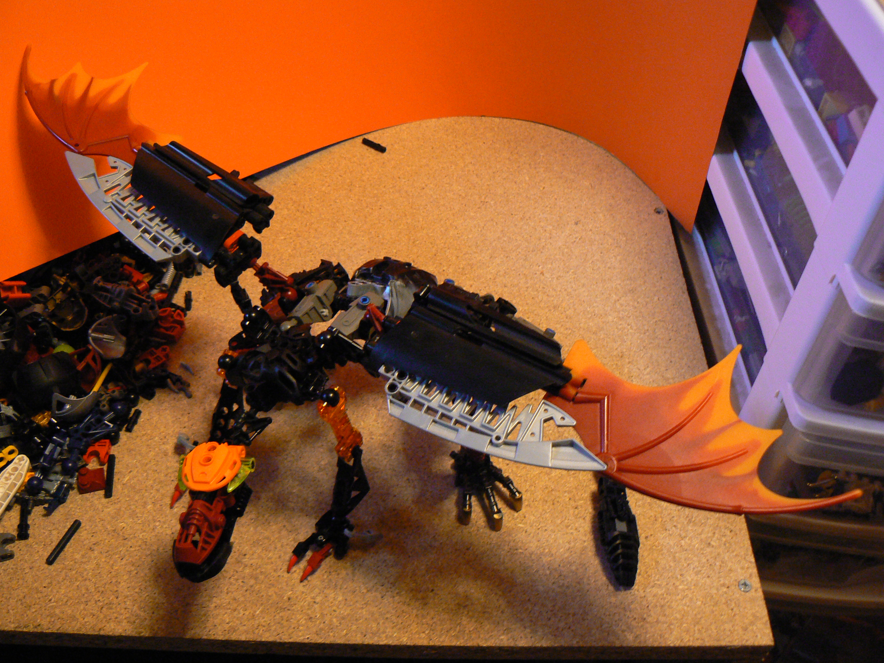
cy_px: 332
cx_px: 442
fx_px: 919
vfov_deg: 39.7
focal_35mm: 36
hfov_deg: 51.4
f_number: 2.8
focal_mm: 6
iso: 200
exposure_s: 1/15
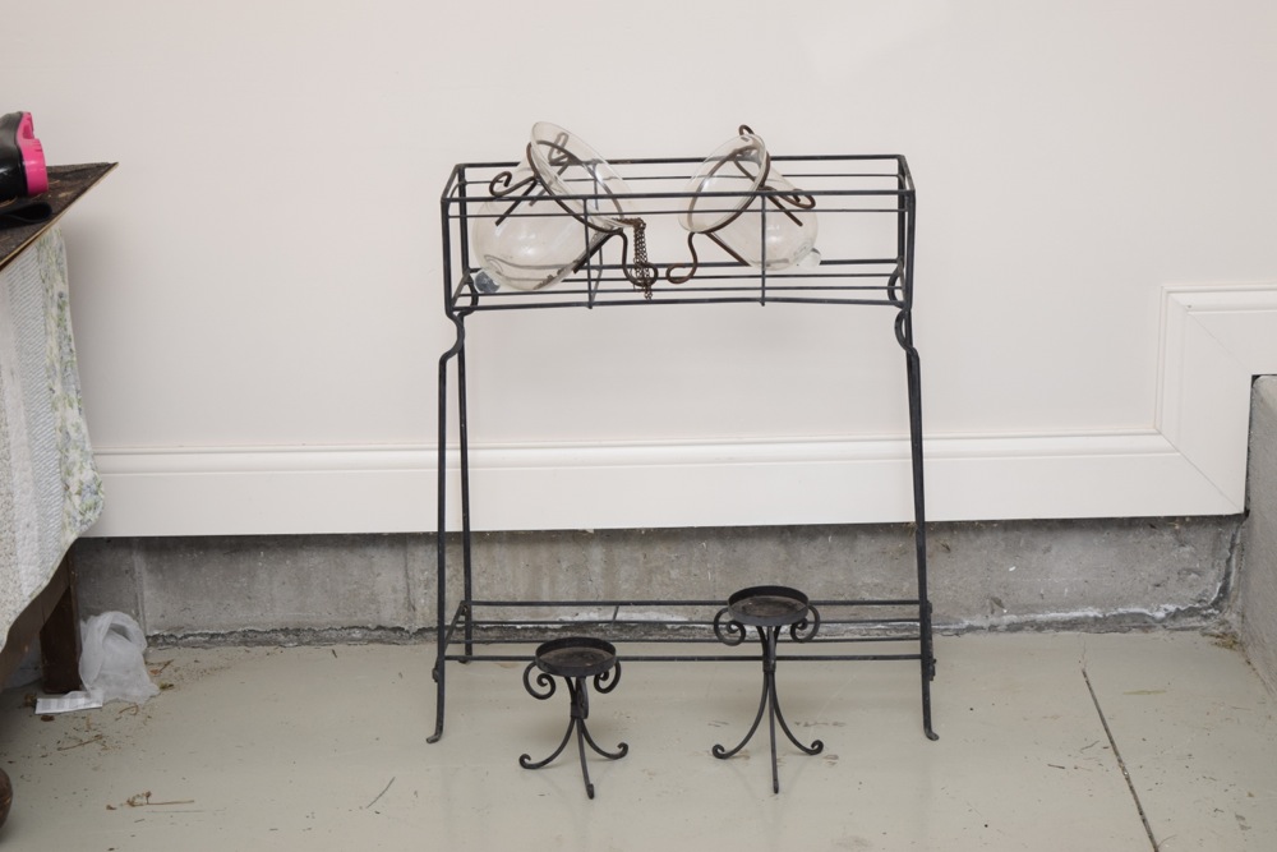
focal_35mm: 75
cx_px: 638
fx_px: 2661
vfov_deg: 18.2
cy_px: 426
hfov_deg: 27.0
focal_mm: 50
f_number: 5.6
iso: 500
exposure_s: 1/125
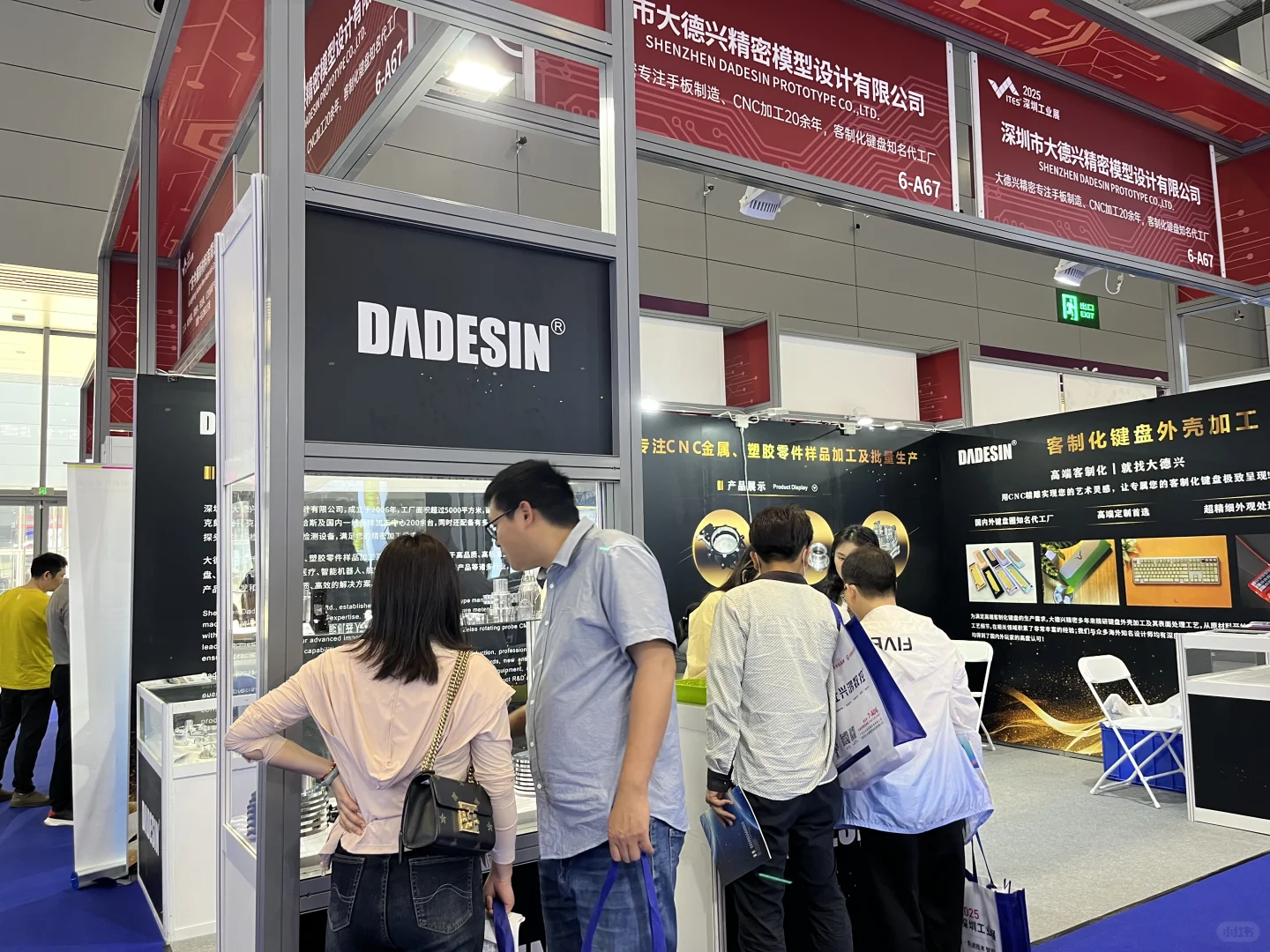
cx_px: 635
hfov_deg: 67.3
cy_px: 476
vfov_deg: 53.1
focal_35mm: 26
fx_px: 954
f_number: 1.6
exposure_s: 1/50
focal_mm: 5.1
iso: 64
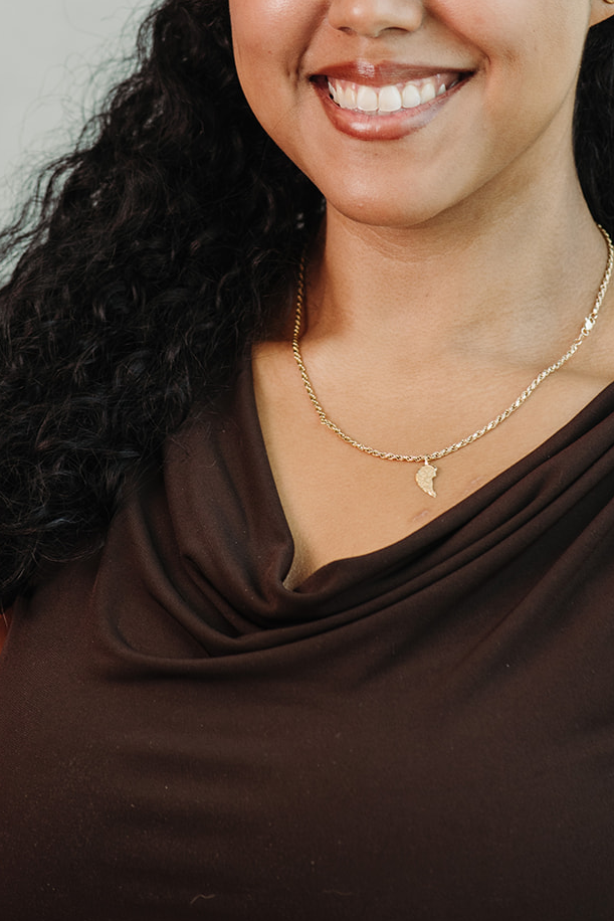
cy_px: 216
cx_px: 404
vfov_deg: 6.9
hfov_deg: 4.6
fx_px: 7595
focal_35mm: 297
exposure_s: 1/200
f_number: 4
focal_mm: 170
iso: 320
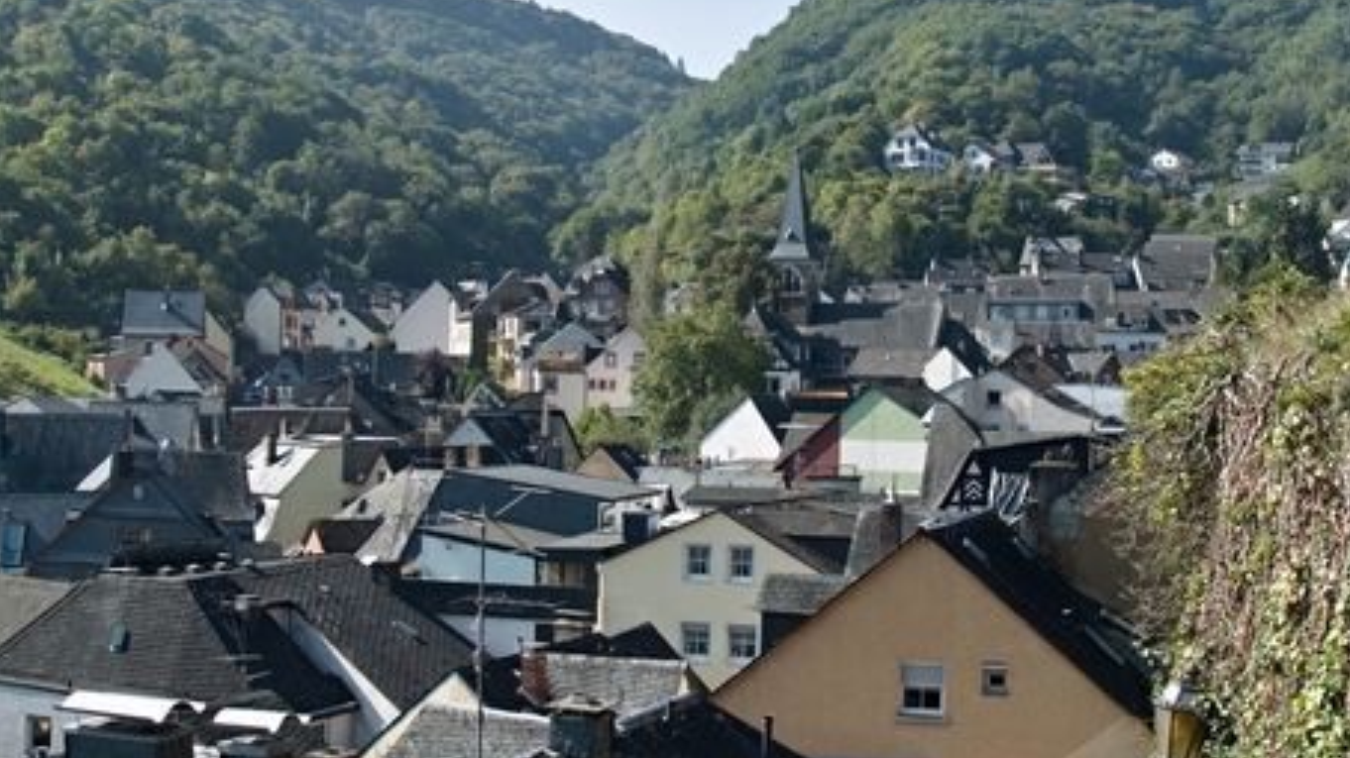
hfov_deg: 39.2
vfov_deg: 22.6
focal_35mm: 53
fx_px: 1897
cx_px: 675
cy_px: 373
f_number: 5.6
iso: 100
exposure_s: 1/80
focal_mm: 24
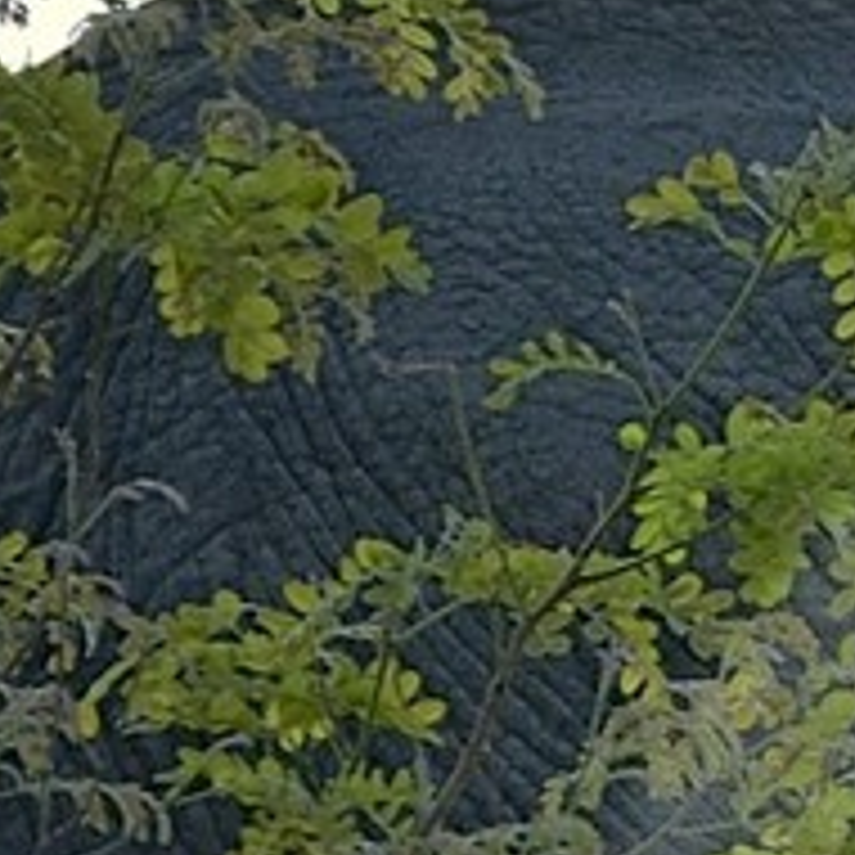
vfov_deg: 0.9
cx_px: 2250
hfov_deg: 0.9
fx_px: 56001
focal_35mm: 2004
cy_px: 1732
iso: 400
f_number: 8
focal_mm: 280
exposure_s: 1/500
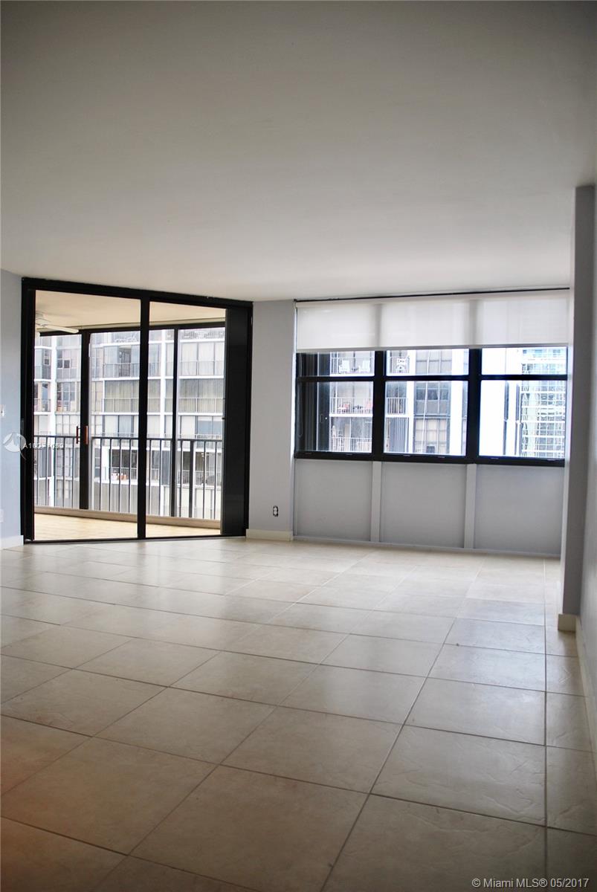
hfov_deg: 53.3
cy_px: 446
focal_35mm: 24
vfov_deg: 73.7
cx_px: 298
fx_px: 595
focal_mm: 16
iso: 110
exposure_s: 1/125
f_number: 2.8
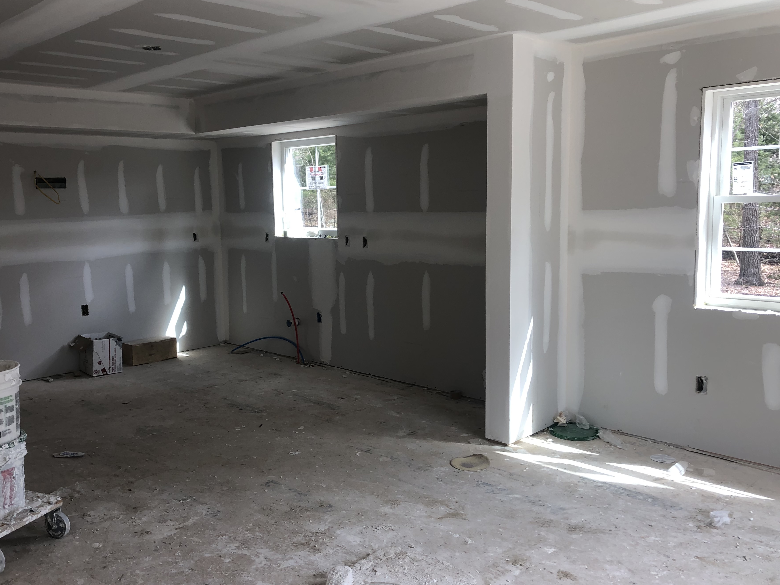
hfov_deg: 56.6
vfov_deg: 44.2
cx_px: 335
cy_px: 286
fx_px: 721
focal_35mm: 32
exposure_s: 1/120
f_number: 1.8
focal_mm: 3.99
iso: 25
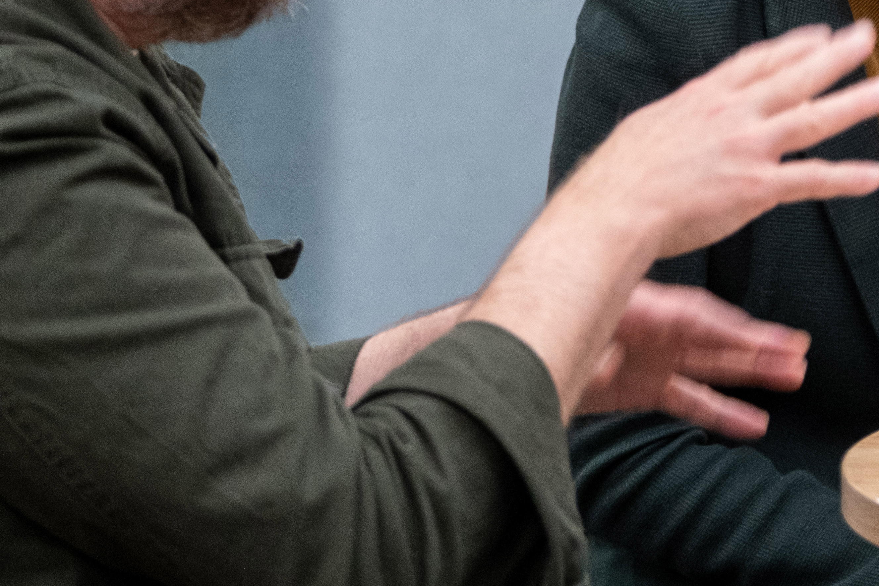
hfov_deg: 5.1
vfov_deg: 3.4
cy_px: 2
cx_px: 954
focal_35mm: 407
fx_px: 9937
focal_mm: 115
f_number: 2.8
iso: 2500
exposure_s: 1/80
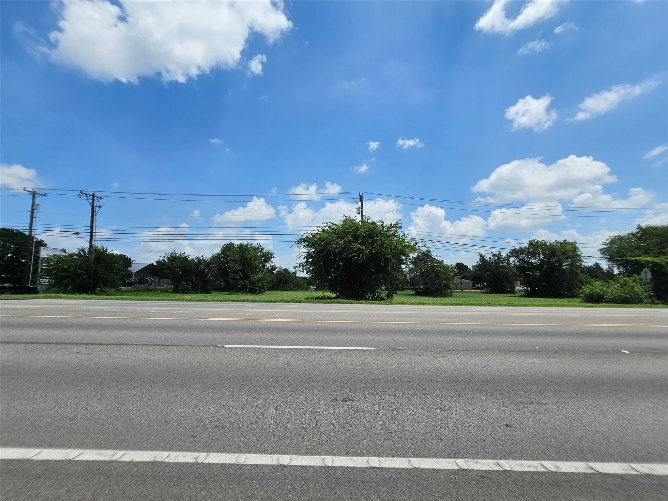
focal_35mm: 13
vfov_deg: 89.9
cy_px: 250
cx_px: 334
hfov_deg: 106.2
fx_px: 251
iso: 50
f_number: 2.2
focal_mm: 2.2
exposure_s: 1/4432
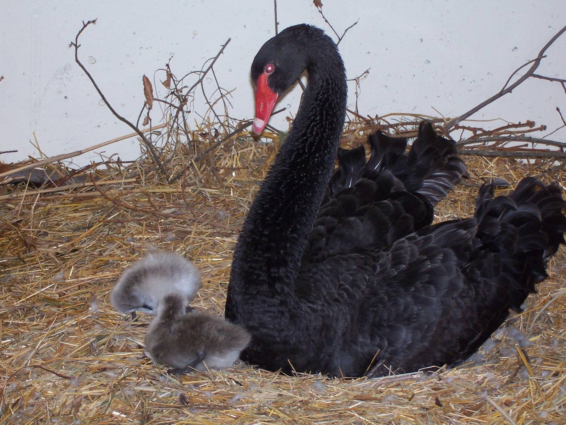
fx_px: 1995
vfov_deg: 12.1
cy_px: 212
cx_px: 283
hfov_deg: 16.1
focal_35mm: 122
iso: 140
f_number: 4
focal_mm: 21
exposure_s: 1/125
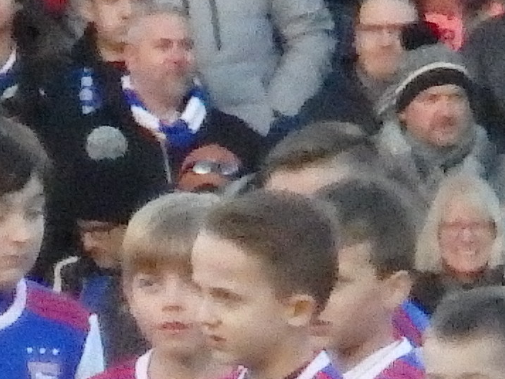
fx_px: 50164
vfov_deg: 0.4
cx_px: 67
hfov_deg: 0.6
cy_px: 524
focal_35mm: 3438
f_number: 6.9
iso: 3200
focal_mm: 95
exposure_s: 1/640
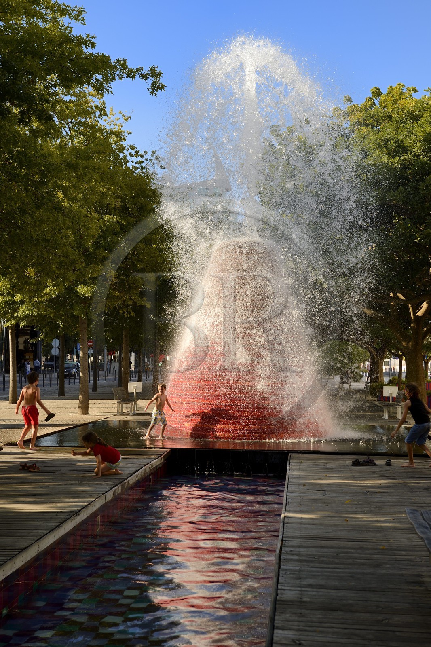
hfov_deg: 26.0
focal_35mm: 52
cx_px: 216
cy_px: 324
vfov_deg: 38.2
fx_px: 934
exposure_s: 1/400
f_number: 5
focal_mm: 52
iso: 100
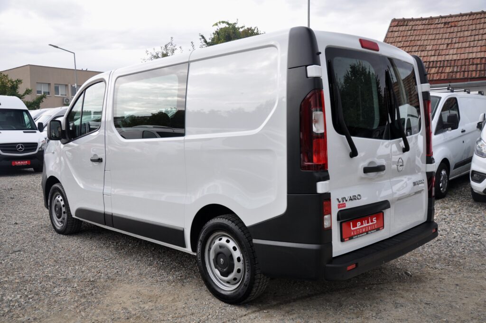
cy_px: 162
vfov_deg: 41.6
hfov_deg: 59.6
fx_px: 425
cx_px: 243
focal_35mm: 32
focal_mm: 21
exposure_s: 1/160
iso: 500
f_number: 6.3
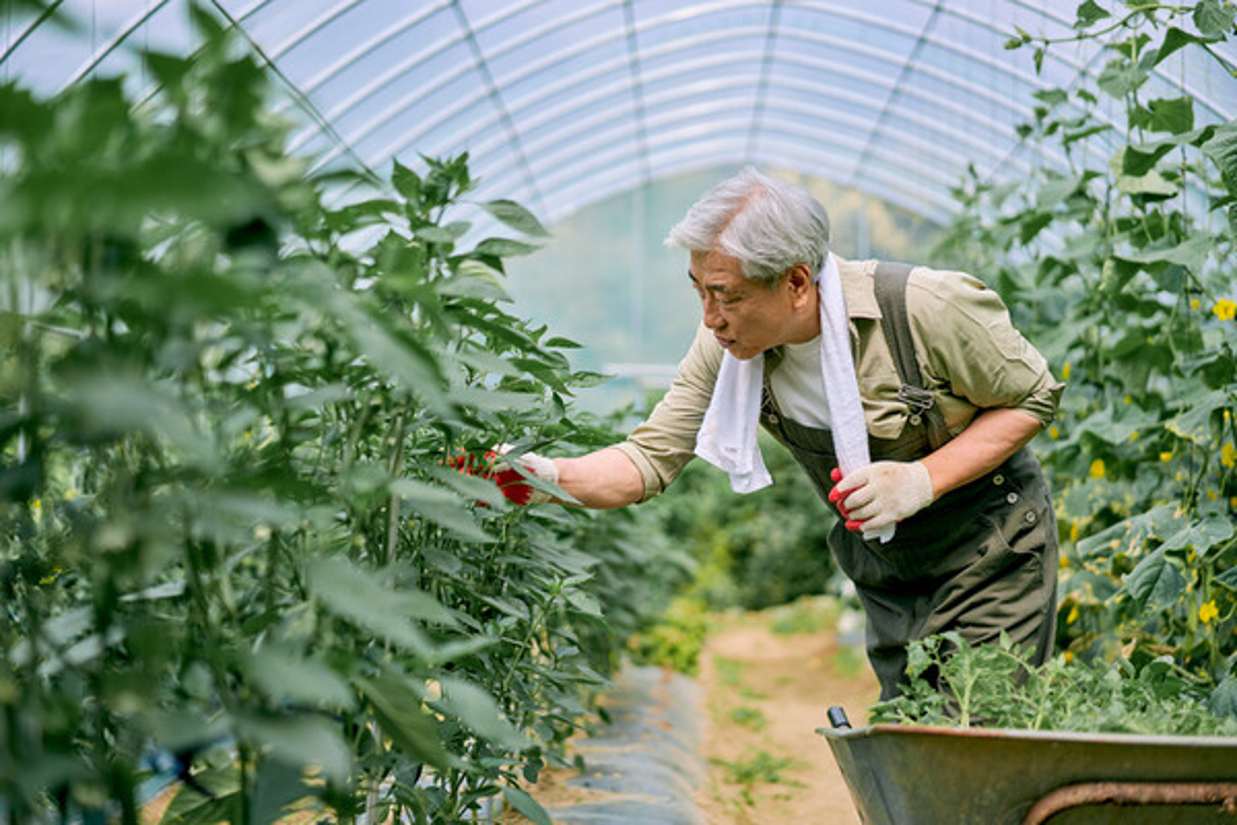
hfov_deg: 36.2
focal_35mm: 55
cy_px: 412
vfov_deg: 24.6
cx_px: 618
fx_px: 1890
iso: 160
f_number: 2
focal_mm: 55
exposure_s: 1/2500
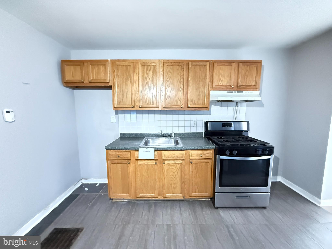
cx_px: 166
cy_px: 124
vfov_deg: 85.7
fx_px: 134
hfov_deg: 102.1
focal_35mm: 14
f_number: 2.2
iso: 1600
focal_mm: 2.22
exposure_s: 1/45
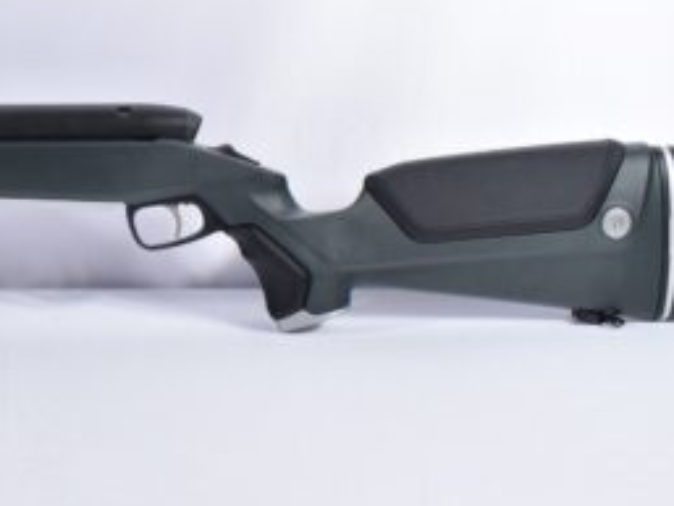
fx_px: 1442
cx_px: -34
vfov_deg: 19.8
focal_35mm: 74
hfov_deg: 24.8
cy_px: 160
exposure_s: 1/50
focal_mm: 22
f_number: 5
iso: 640
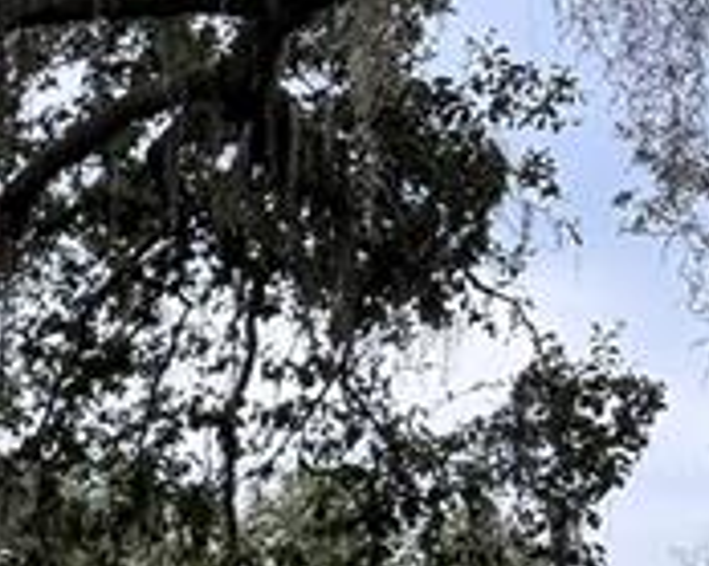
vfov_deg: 10.5
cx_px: -721
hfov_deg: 12.3
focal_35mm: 138
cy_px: 1030
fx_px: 2894
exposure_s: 1/499
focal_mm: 6.76
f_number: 1.78
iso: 80
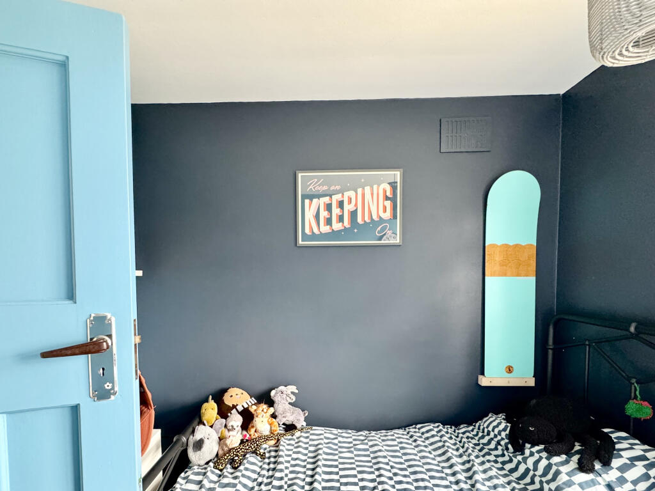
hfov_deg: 102.1
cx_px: 328
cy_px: 246
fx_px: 265
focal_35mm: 14
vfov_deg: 85.7
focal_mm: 2.22
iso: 640
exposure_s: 1/60
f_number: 2.2
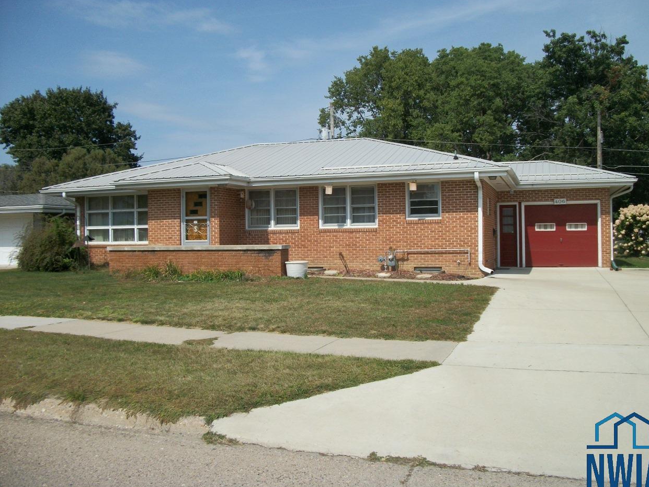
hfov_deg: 55.3
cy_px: 241
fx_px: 619
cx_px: 334
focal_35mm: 33
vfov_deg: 43.0
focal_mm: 5.7
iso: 80
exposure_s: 1/400
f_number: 8.8
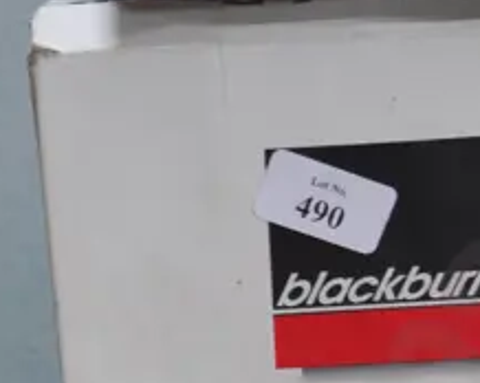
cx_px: 162
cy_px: 729
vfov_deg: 9.8
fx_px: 2086
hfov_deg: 13.1
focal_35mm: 147
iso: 320
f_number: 3.6
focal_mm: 16
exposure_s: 1/60
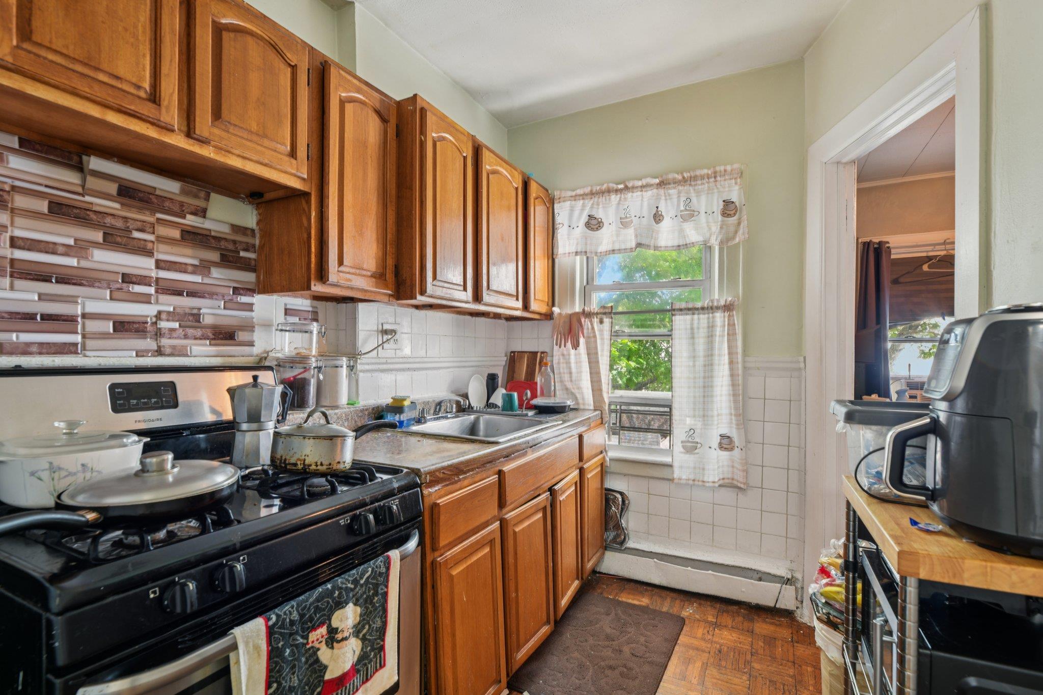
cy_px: 348
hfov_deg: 93.3
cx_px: 522
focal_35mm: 17
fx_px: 492
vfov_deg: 70.4
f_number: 8
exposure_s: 1/2
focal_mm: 17
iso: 320
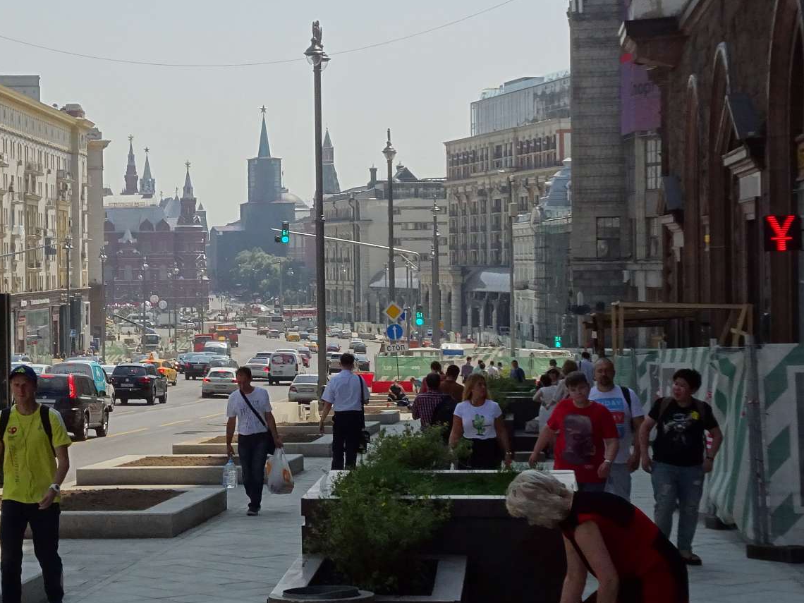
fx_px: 1835
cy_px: 278
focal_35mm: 79
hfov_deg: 24.4
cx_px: 197
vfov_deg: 18.7
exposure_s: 1/400
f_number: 5
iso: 80
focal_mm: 7.87
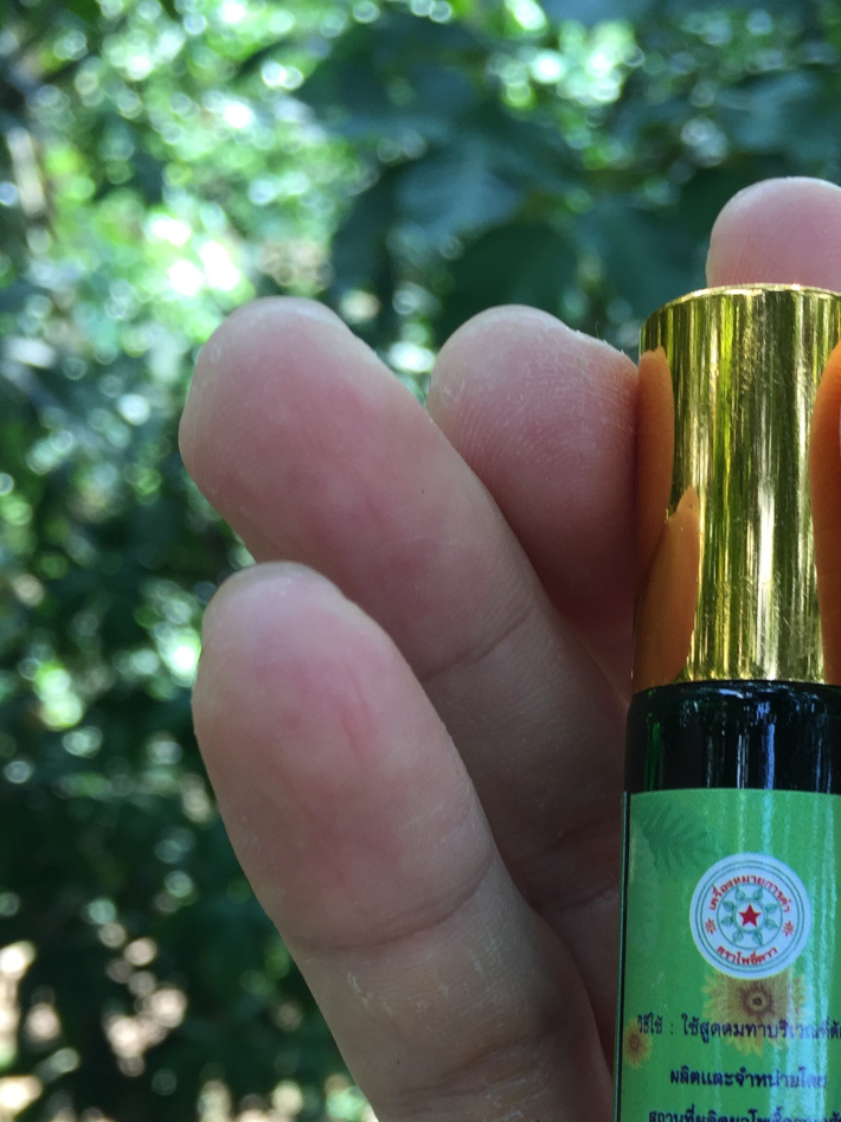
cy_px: 877
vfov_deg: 37.7
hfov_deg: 28.9
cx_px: 698
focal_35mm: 49
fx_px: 1588
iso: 40
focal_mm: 4.15
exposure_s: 1/100
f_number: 2.2
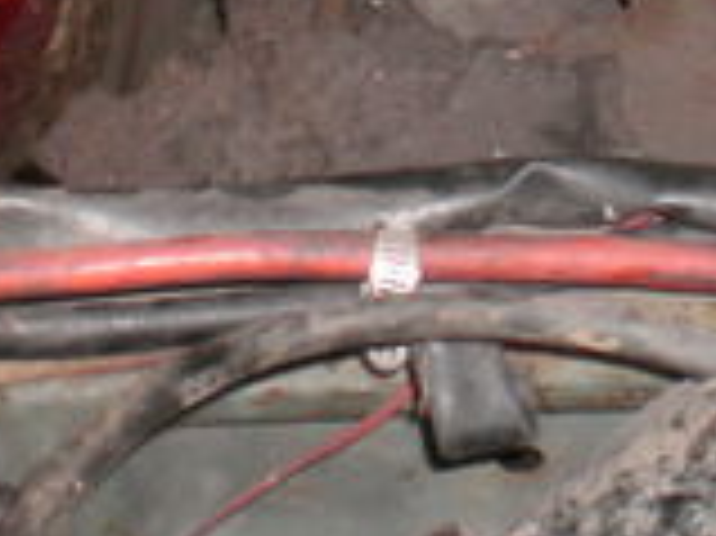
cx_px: 504
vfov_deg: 9.9
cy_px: -311
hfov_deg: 13.6
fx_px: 2997
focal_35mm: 145
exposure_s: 1/30
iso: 125
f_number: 3.1
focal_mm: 6.3
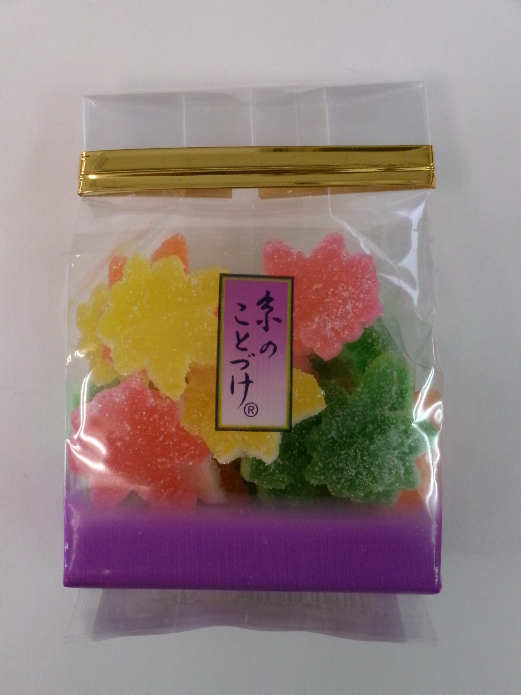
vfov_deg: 30.3
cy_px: 348
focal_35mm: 64
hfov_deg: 22.9
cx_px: 260
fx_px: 1284
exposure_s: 1/100
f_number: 5.2
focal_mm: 11.5
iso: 800
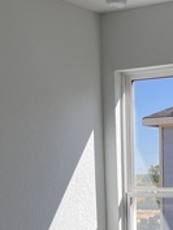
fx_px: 626
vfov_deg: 18.5
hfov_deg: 15.5
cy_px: 342
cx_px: 160
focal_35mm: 94
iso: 50
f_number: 1.5
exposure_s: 1/940
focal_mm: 5.7
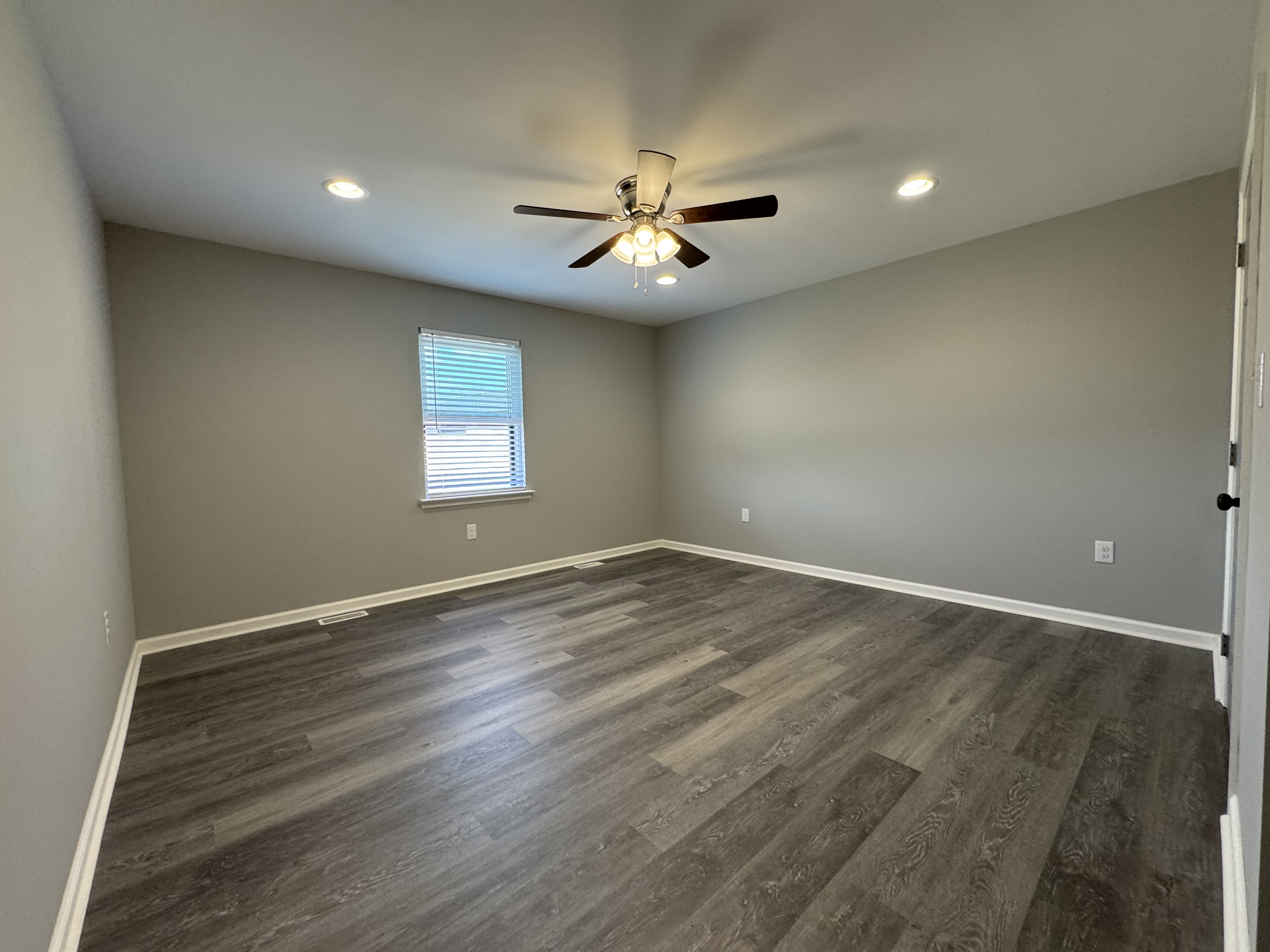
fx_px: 514
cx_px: 635
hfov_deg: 102.1
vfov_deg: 85.7
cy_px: 476
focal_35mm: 14
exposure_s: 1/120
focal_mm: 2.22
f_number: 2.2
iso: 200
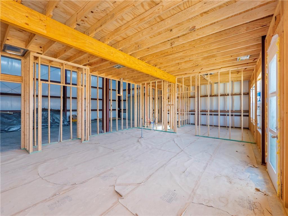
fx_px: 116
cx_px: 144
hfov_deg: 102.1
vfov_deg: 85.7
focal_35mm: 14
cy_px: 108
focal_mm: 7
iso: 500
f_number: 4
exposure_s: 1/40
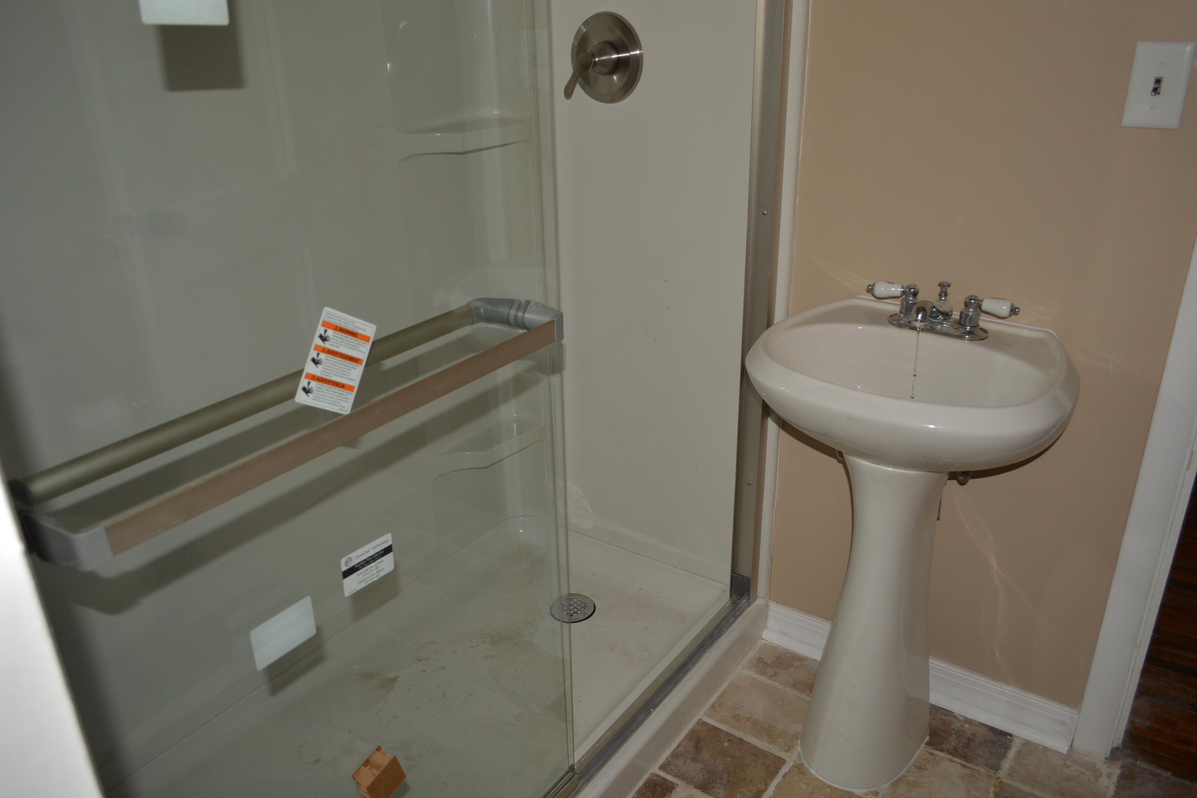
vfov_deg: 47.9
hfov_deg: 67.4
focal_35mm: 27
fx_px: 898
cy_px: 399
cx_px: 598
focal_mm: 18
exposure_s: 1/200
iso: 100
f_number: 3.5
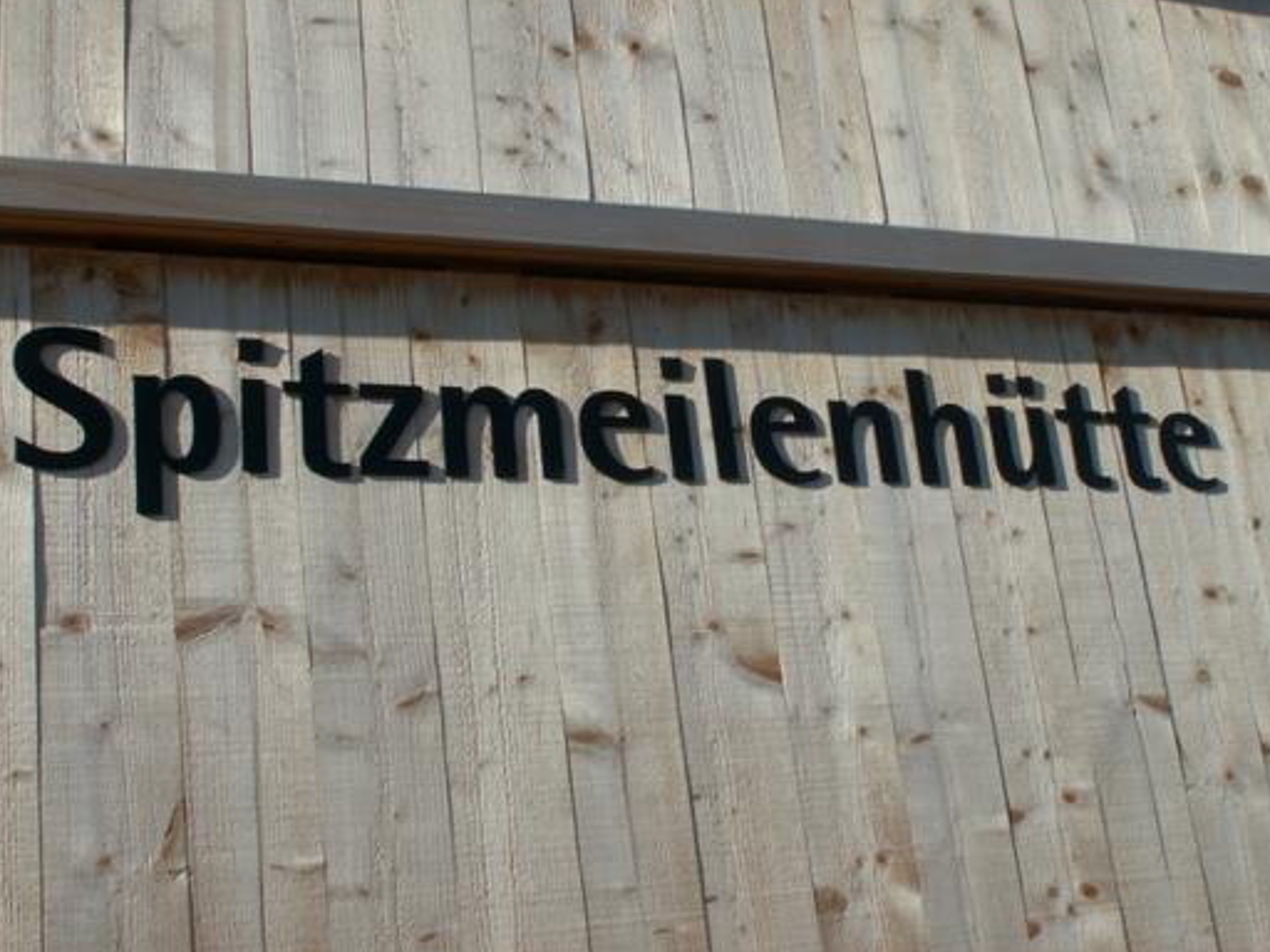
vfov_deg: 29.0
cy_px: 367
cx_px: 732
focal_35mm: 50
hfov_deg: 38.1
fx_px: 1834
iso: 50
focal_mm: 6.58
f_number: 7.1
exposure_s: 1/250
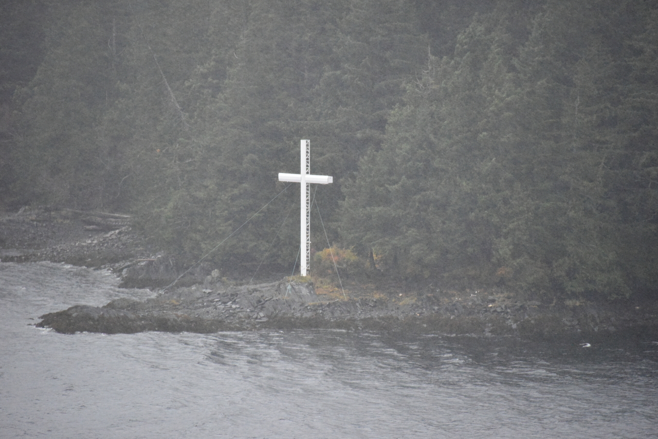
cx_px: 329
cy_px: 220
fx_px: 4570
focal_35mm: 250
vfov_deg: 5.5
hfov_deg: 8.2
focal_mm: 250
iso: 9000
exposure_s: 1/500
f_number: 5.6
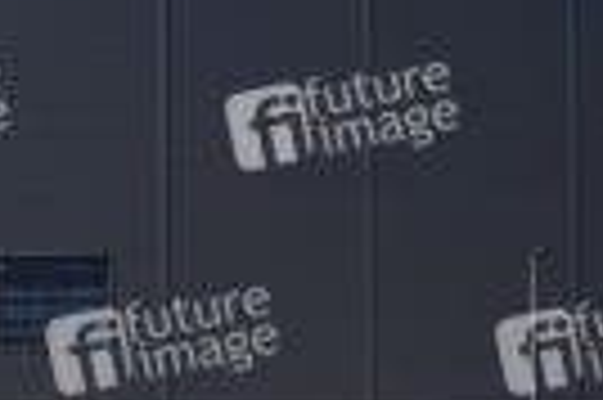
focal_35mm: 162
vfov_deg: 8.4
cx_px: -227
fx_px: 2710
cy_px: 454
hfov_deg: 12.2
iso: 100
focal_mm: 48
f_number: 8
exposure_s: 1/640
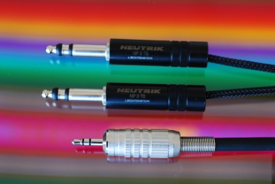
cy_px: 92
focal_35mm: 90
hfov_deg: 22.6
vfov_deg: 15.2
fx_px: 688
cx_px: 138
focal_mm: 60
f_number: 5.6
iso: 100
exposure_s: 1/5
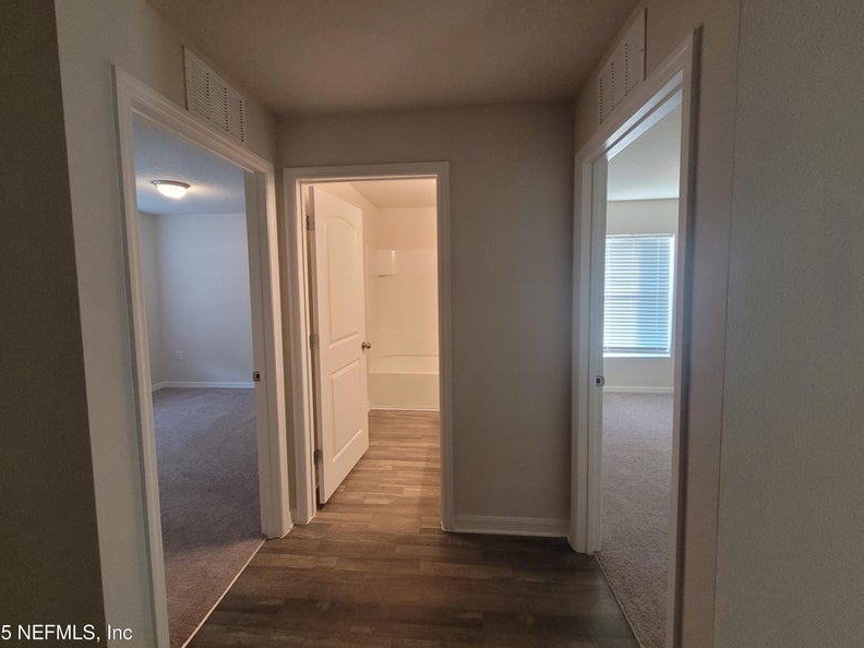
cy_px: 315
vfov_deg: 85.7
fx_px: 349
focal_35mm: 14
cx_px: 417
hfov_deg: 102.0
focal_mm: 1.74
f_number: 2.2
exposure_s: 1/40
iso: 320
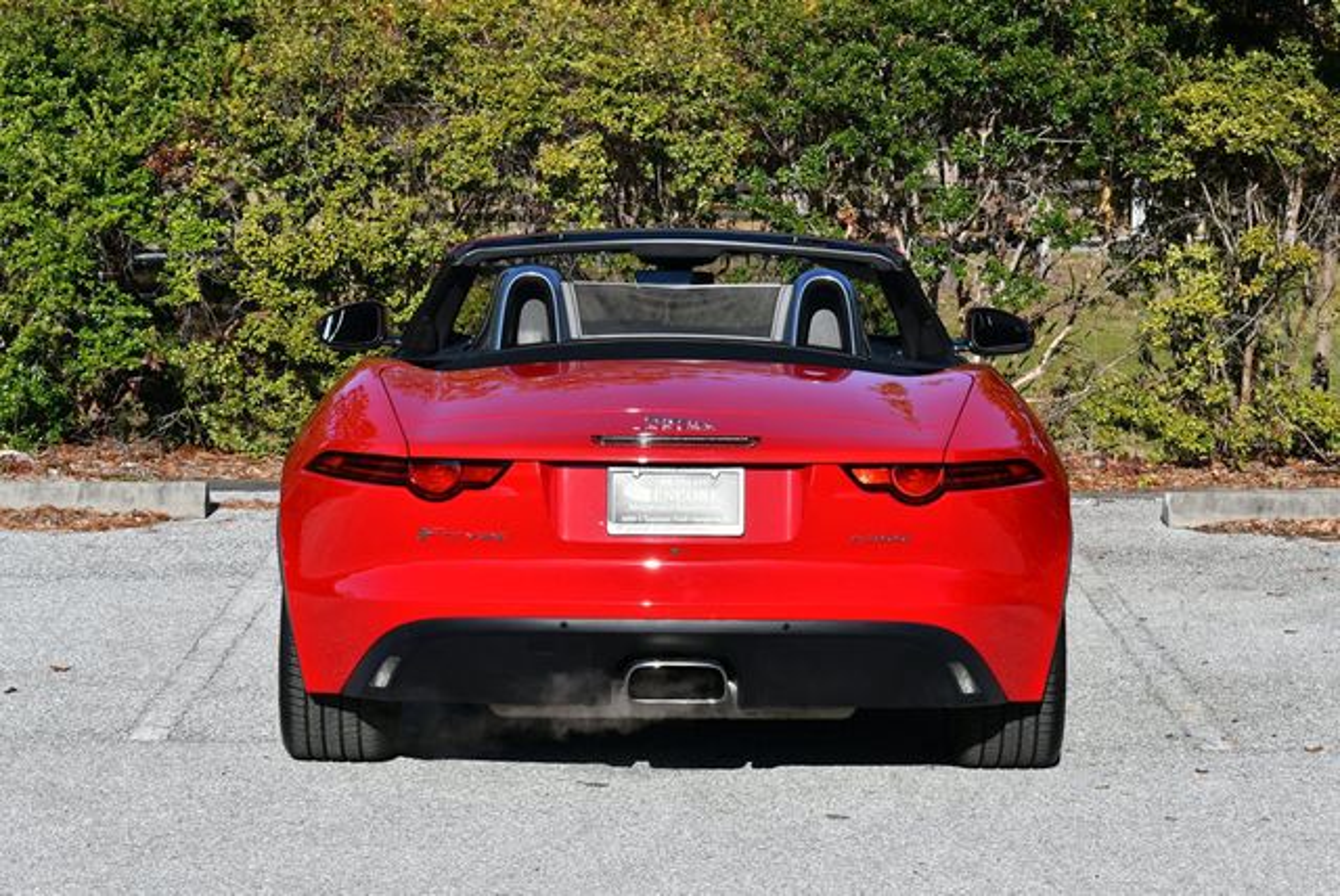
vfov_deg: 12.5
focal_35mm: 110
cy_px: 448
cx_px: 670
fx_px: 4098
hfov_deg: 18.6
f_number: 8
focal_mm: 55
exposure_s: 1/320
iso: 100
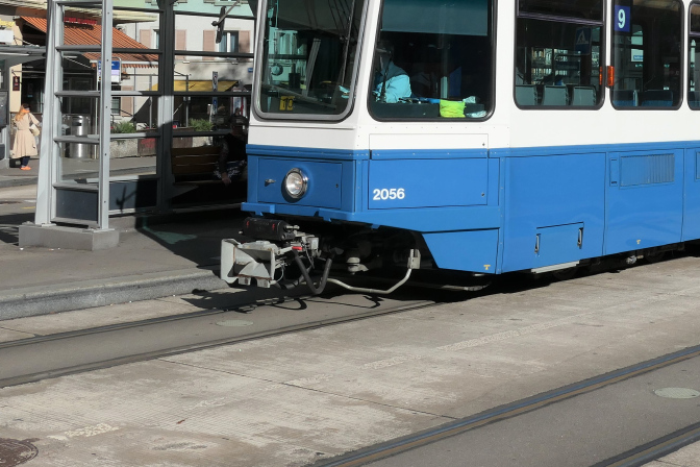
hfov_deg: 33.5
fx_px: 1128
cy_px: 26
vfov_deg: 22.7
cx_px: 556
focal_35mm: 58
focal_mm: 10.9
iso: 200
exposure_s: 1/1000
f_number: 7.1
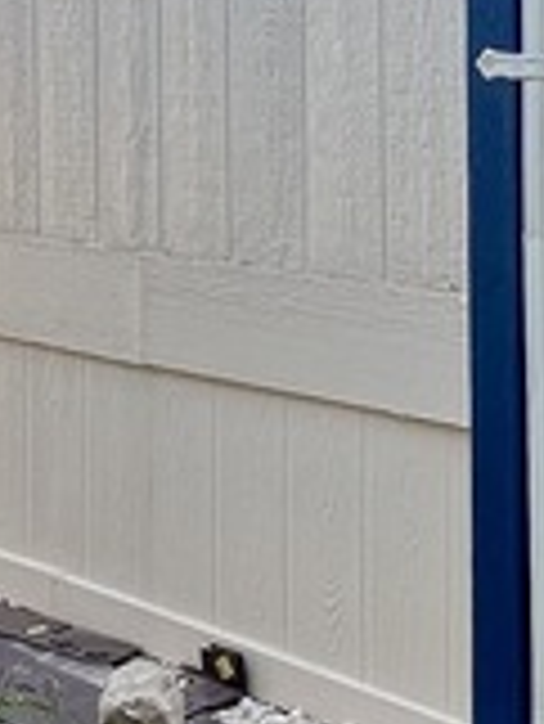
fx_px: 1821
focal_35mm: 87
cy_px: 130
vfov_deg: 22.2
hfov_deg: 16.6
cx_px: 571
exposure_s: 1/136
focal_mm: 1.57
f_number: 1.8
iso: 32
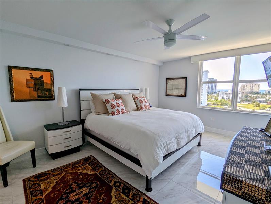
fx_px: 125
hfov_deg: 94.4
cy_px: 102
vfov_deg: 78.2
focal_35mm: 16
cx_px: 136
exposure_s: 1/266
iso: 32
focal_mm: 2.35
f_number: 2.2
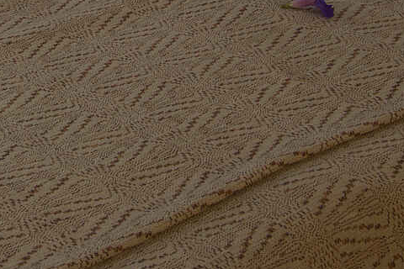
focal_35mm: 140
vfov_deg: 9.3
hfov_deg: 14.3
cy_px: -211
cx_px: -44
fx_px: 1571
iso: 250
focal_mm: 35
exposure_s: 2
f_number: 13
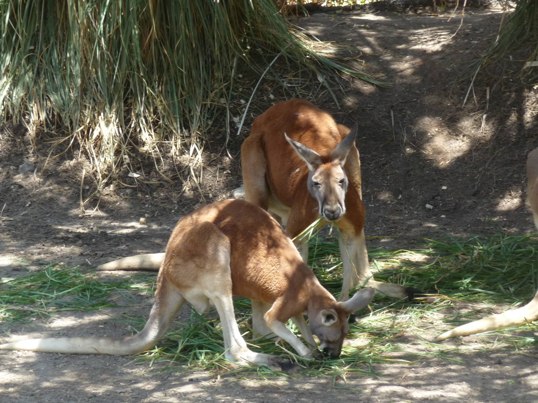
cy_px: 202
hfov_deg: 12.5
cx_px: 269
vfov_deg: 9.4
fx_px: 2456
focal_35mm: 158
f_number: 4.8
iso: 200
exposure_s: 1/200
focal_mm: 27.1
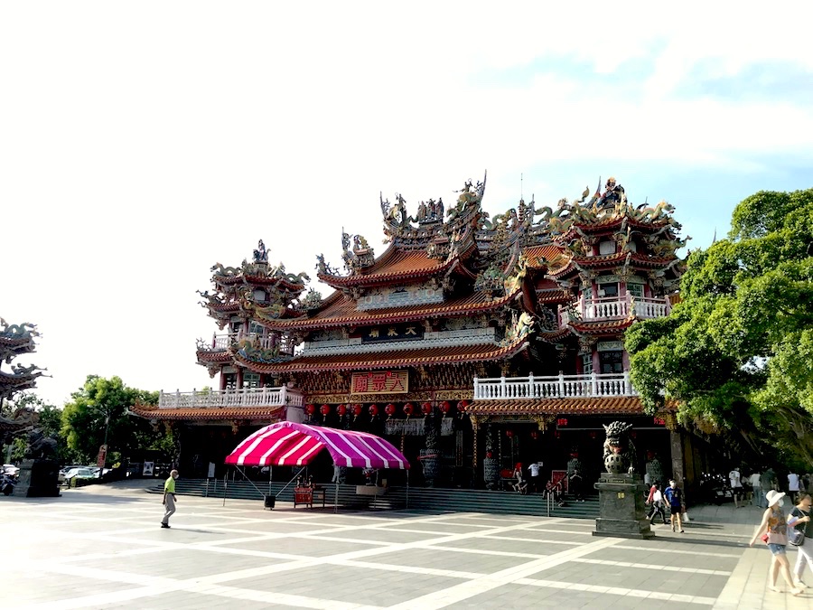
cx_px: 406
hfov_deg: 63.4
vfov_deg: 49.7
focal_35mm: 28
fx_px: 658
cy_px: 305
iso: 20
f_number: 1.8
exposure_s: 1/1244
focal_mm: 3.99
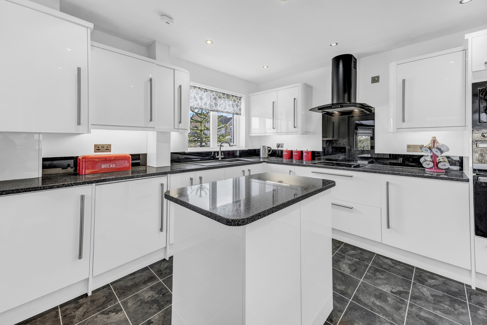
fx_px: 189
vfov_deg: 81.2
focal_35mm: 14
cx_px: 244
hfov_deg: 104.3
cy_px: 162
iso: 640
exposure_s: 1/60
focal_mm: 14
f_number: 8
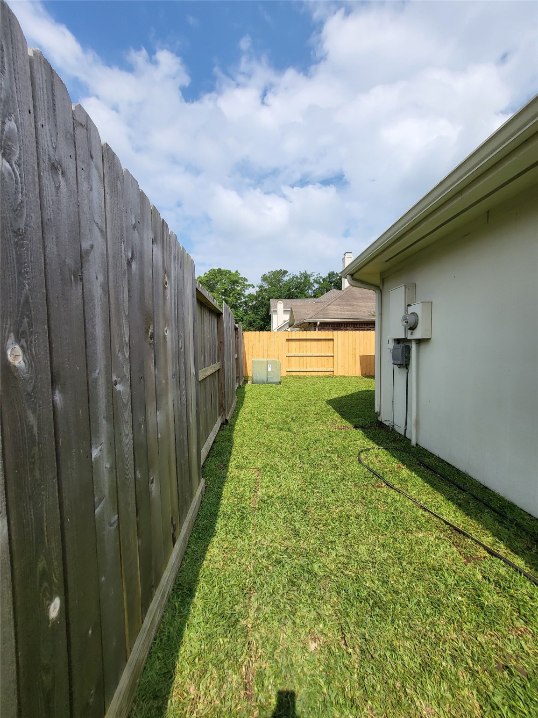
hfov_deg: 89.9
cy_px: 359
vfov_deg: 106.2
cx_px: 269
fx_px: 269
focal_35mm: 13
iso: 32
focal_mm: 1.74
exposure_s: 1/1365
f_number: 2.2
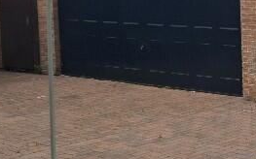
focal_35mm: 95
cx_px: 438
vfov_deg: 13.6
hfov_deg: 18.1
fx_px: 662
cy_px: 14
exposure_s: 1/1247
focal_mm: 5.54
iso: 50
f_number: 1.8
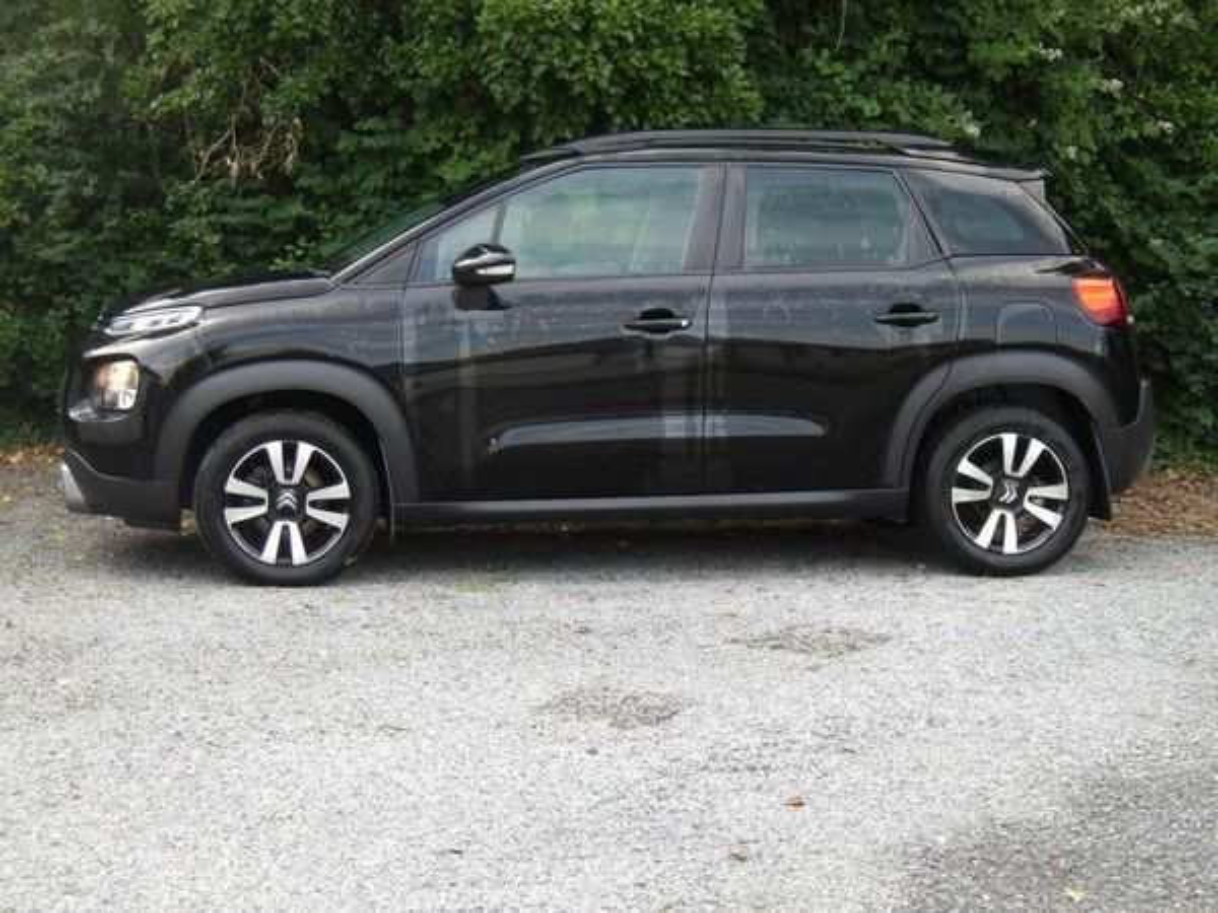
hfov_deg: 27.8
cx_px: 609
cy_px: 456
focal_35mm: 70
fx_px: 2463
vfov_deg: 21.0
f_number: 4.9
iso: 100
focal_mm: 12.5
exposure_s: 1/82
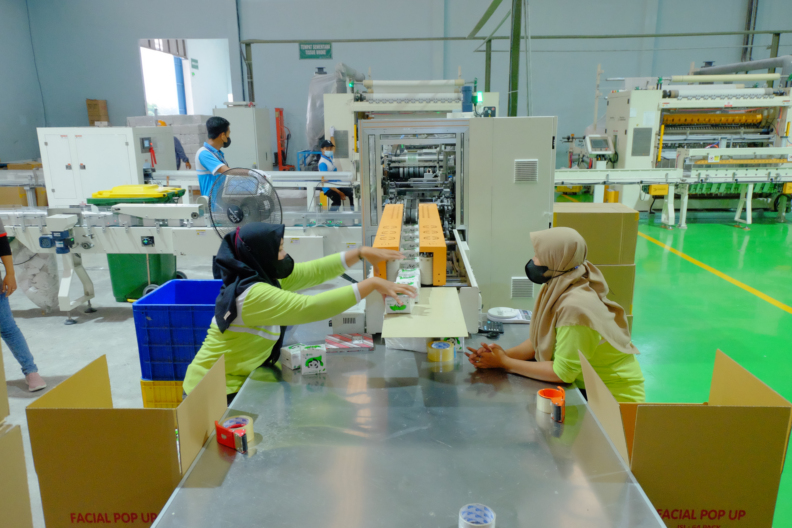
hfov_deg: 71.5
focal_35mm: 25
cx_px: 396
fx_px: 550
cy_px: 264
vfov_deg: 51.3
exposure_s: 1/30
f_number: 5
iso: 4000
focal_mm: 16.7
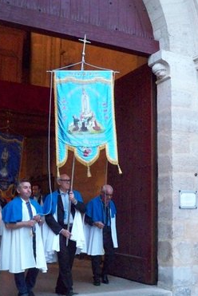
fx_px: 403
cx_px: 112
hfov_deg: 27.5
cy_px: 149
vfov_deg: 40.3
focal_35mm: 49
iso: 1600
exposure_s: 1/30
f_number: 3.1
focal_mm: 6.3
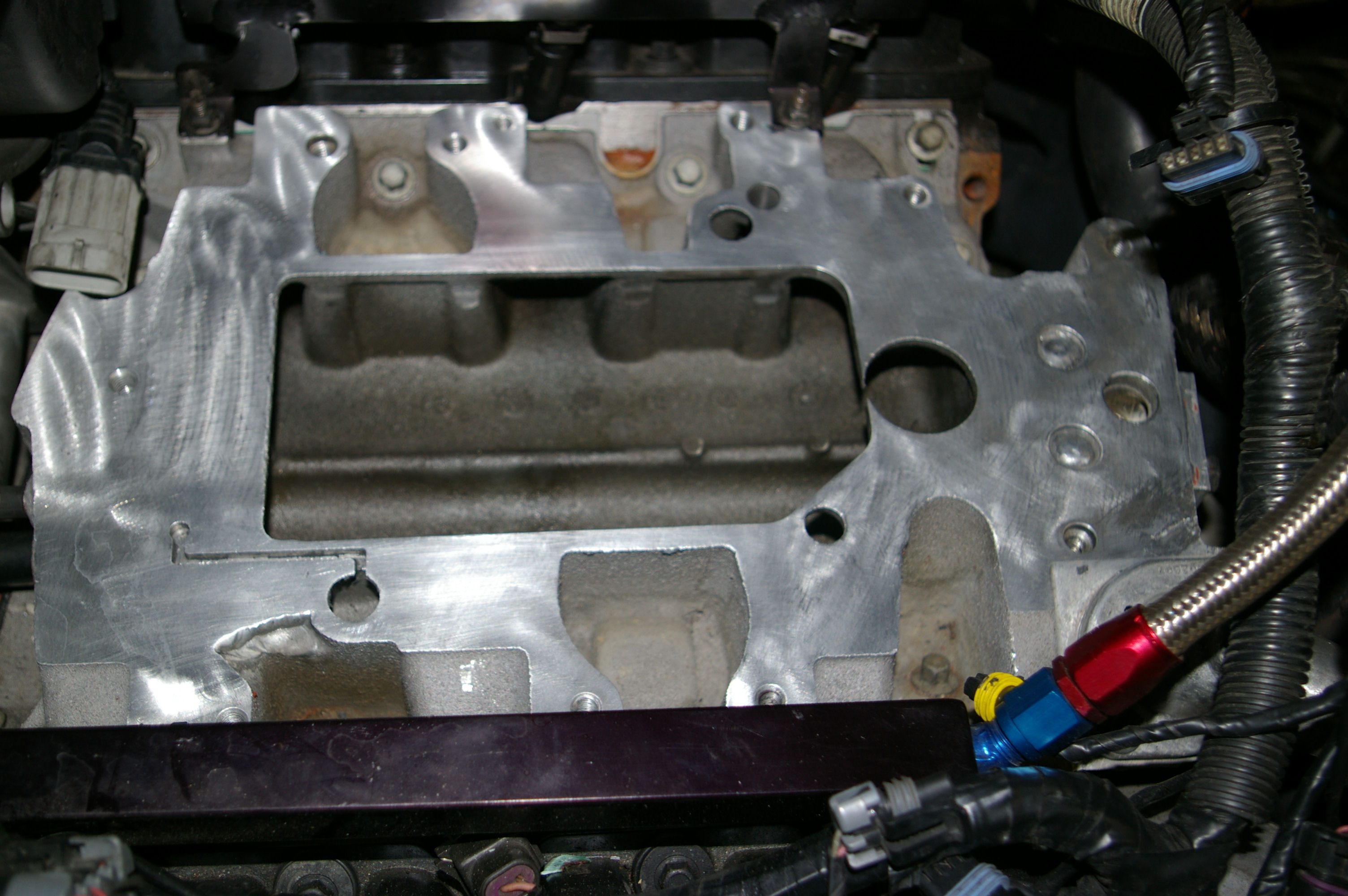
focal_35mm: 42
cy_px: 448
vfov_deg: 31.8
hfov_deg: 46.4
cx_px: 674
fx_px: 1571
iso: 200
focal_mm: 28
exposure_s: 1/50
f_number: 4
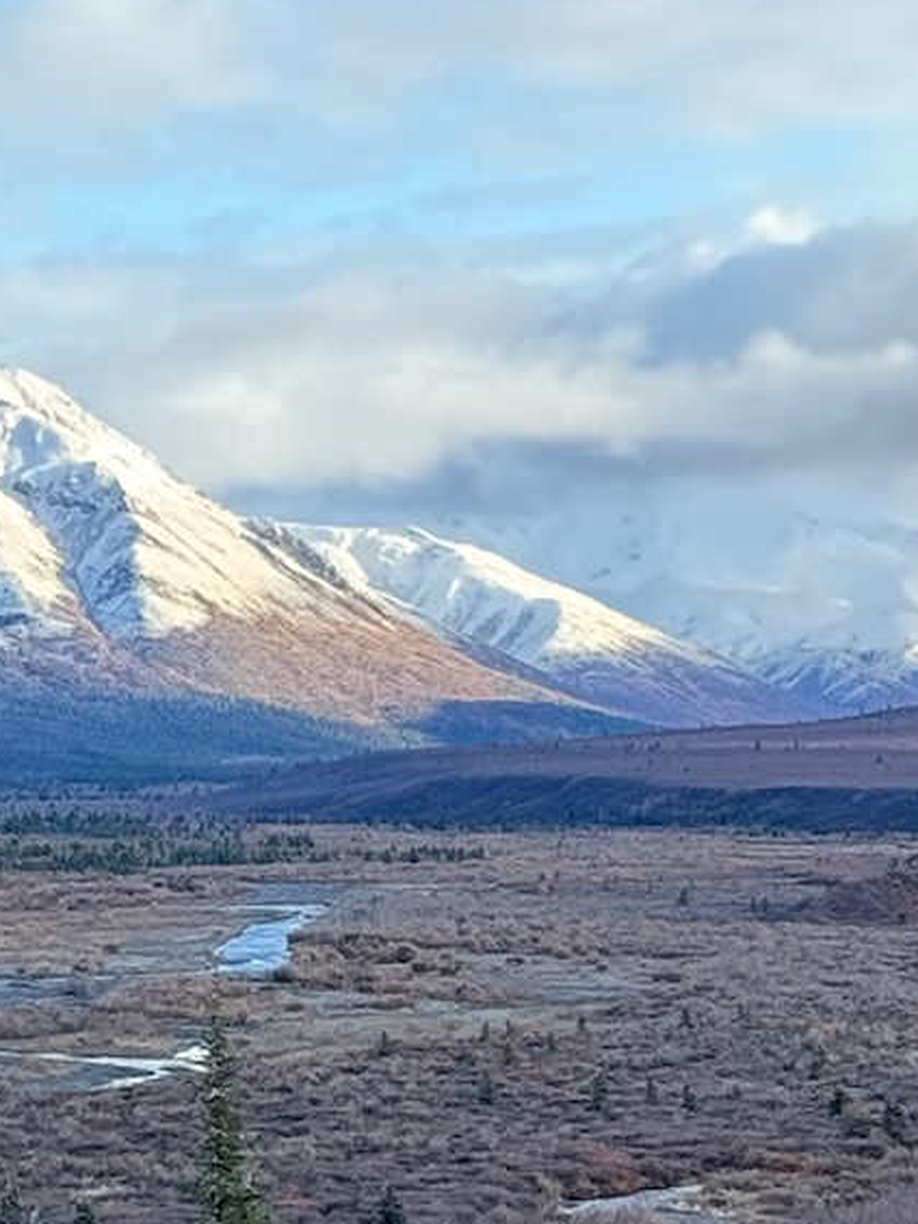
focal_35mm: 174
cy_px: -130
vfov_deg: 11.2
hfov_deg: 8.5
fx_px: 6150
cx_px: -117
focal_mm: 6.76
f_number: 1.78
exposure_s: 1/394
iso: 64
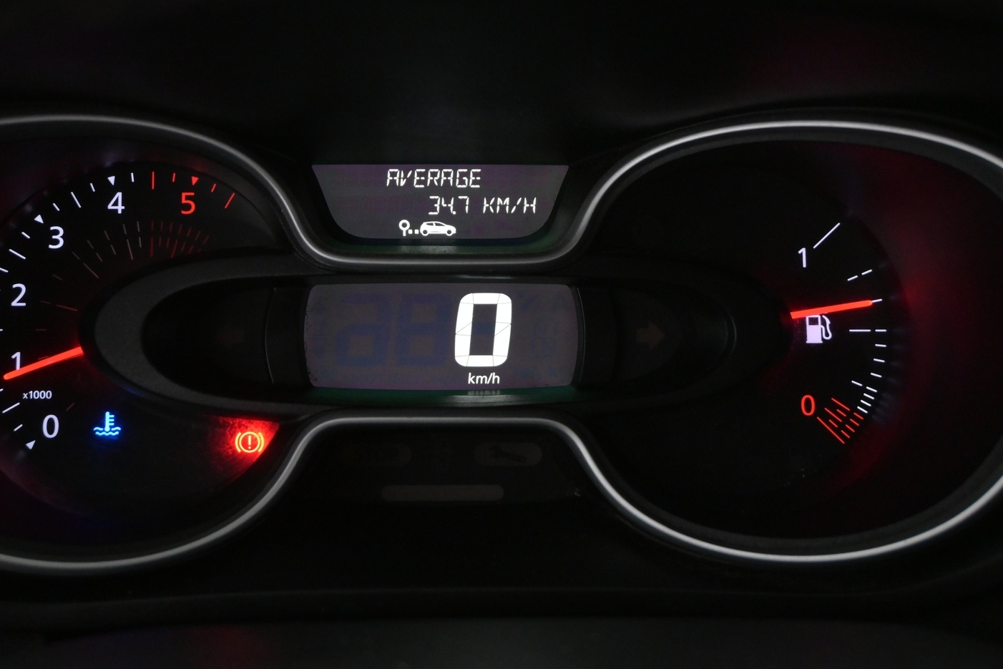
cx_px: 465
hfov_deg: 38.2
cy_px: 314
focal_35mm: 52
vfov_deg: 26.0
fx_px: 1449
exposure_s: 1/60
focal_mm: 30
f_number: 4.8
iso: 2500
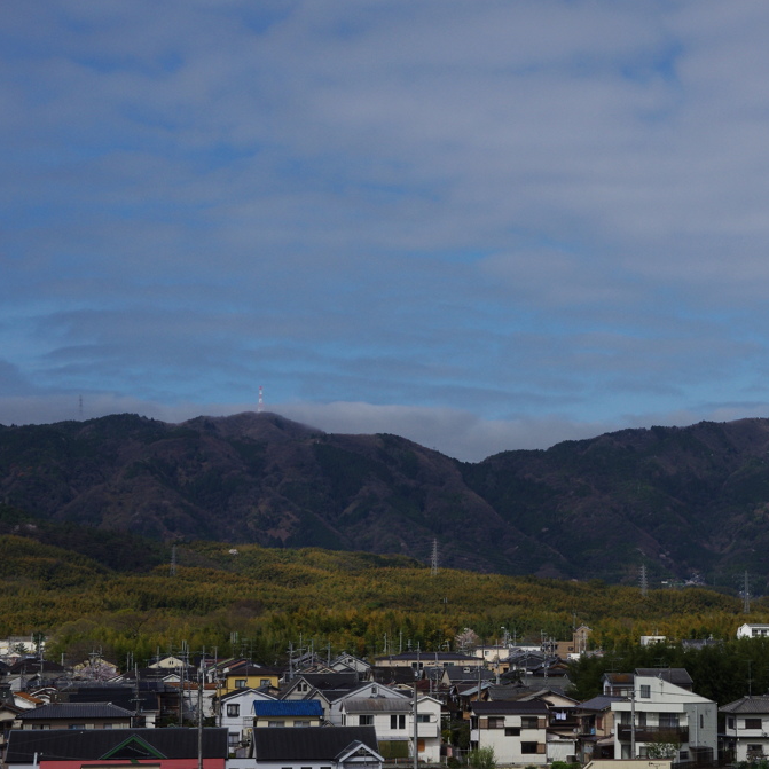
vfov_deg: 17.9
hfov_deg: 17.9
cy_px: 387
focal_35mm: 97
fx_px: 2438
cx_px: 507
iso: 250
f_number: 10
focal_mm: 50
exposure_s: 1/1000
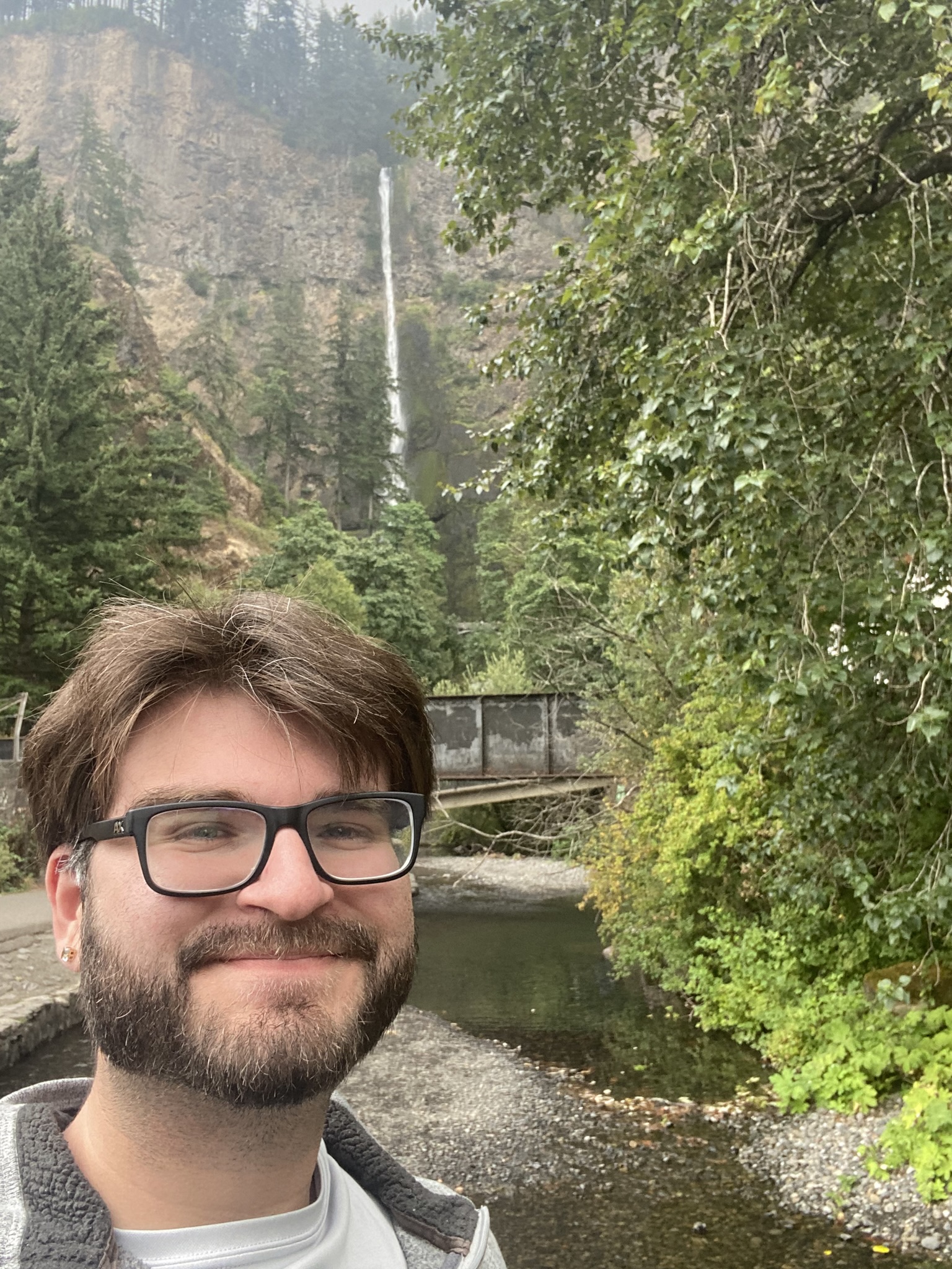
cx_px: 476
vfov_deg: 60.0
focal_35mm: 30
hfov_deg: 46.8
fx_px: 1100
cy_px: 634
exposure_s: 1/122
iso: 64
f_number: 2.2
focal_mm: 2.71
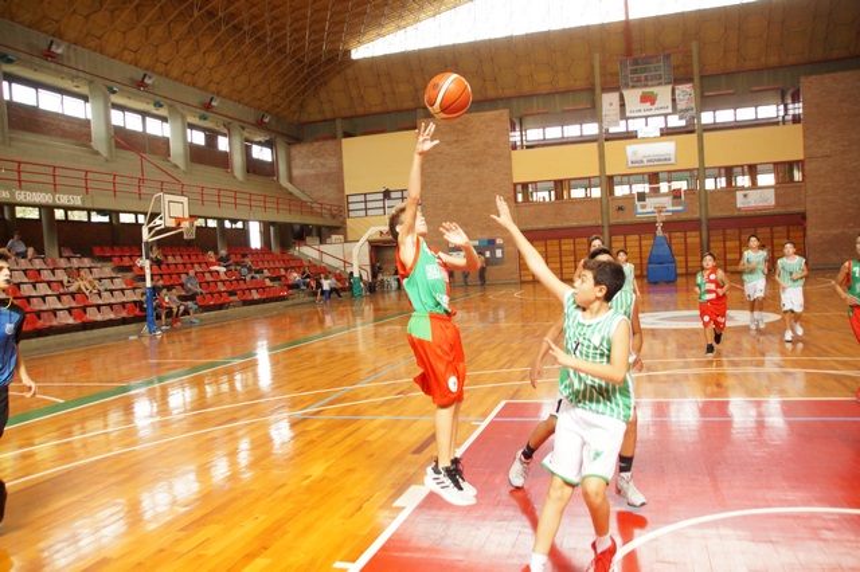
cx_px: 430
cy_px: 286
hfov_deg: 43.6
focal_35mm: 45
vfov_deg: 29.8
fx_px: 1074
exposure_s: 1/500
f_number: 4.5
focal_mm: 30
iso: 2000
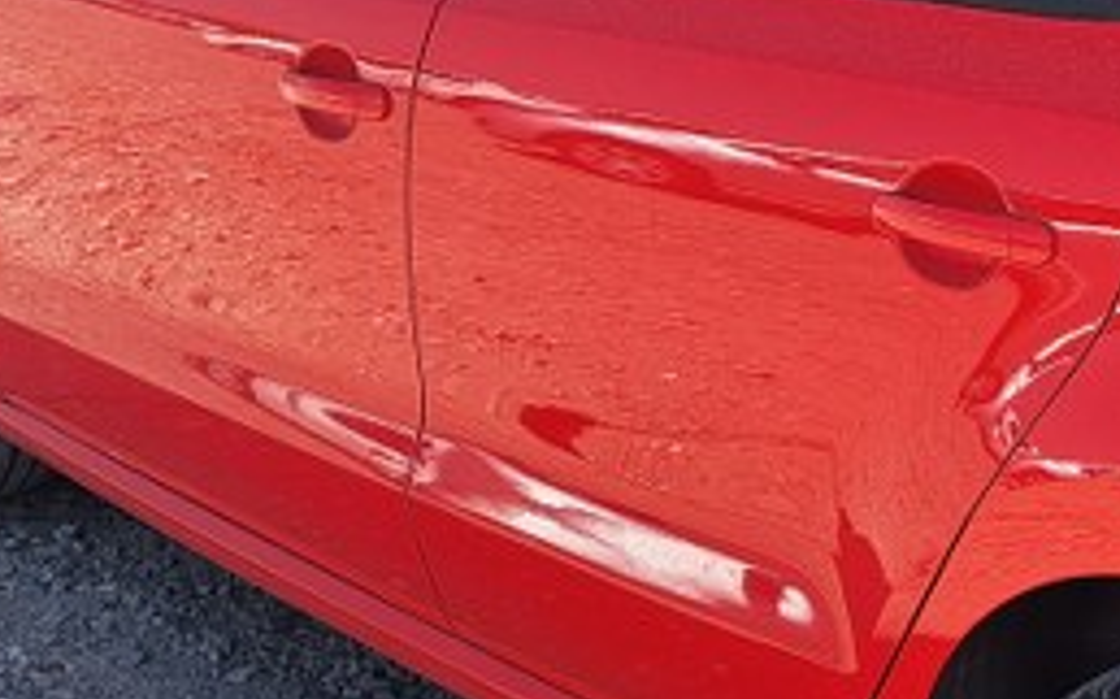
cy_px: 300
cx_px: 1320
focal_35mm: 79
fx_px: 2410
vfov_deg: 16.5
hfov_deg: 24.0
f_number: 1.8
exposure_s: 1/694
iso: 50
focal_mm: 5.23
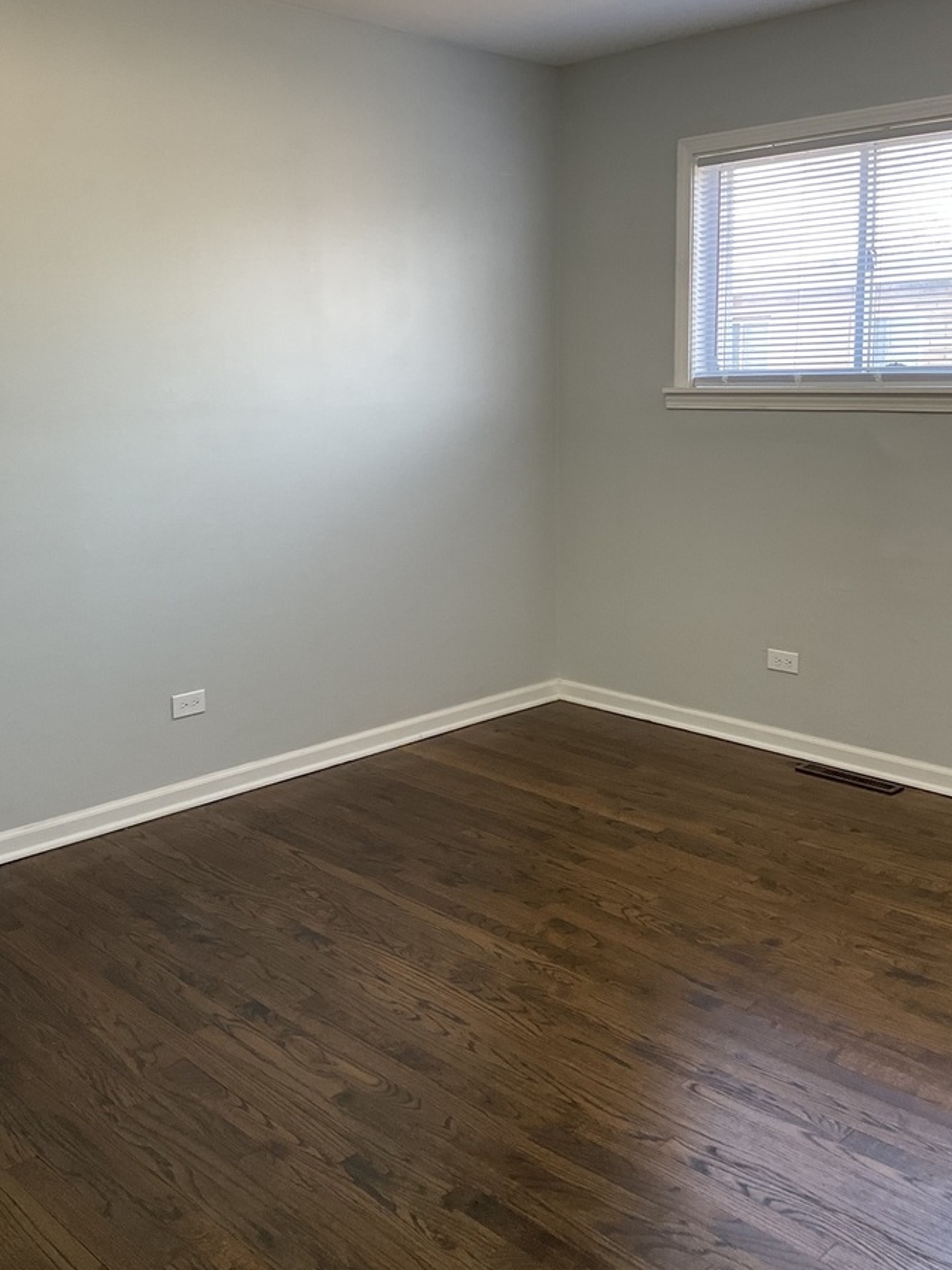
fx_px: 1284
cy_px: 522
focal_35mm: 35
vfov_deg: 52.4
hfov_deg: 40.7
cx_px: 440
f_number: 1.8
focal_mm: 3
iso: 50
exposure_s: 1/60
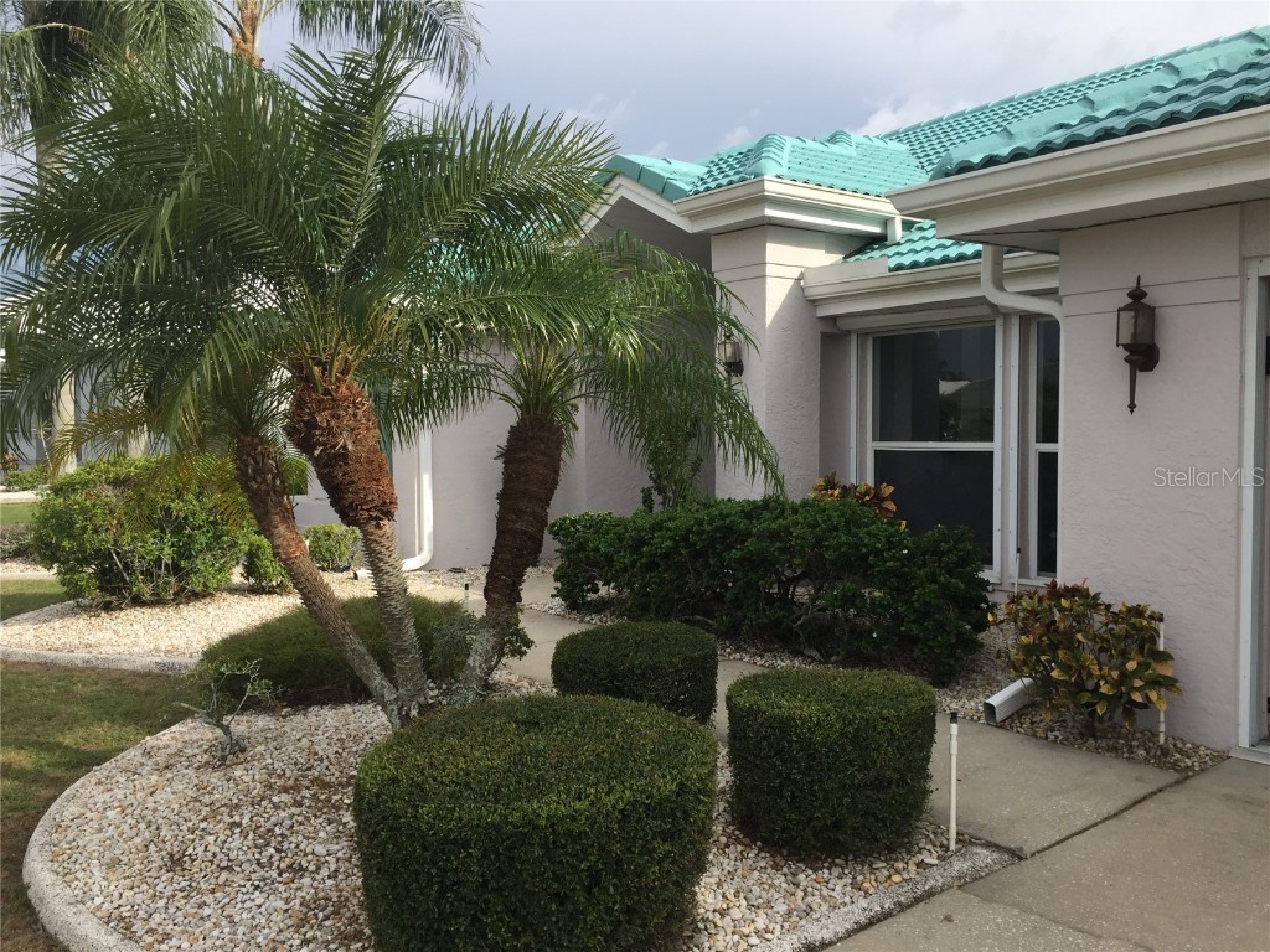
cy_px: 476
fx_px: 1064
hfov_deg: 61.7
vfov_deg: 48.2
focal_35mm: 29
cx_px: 635
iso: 32
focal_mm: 4.15
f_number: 2.2
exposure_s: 1/1163
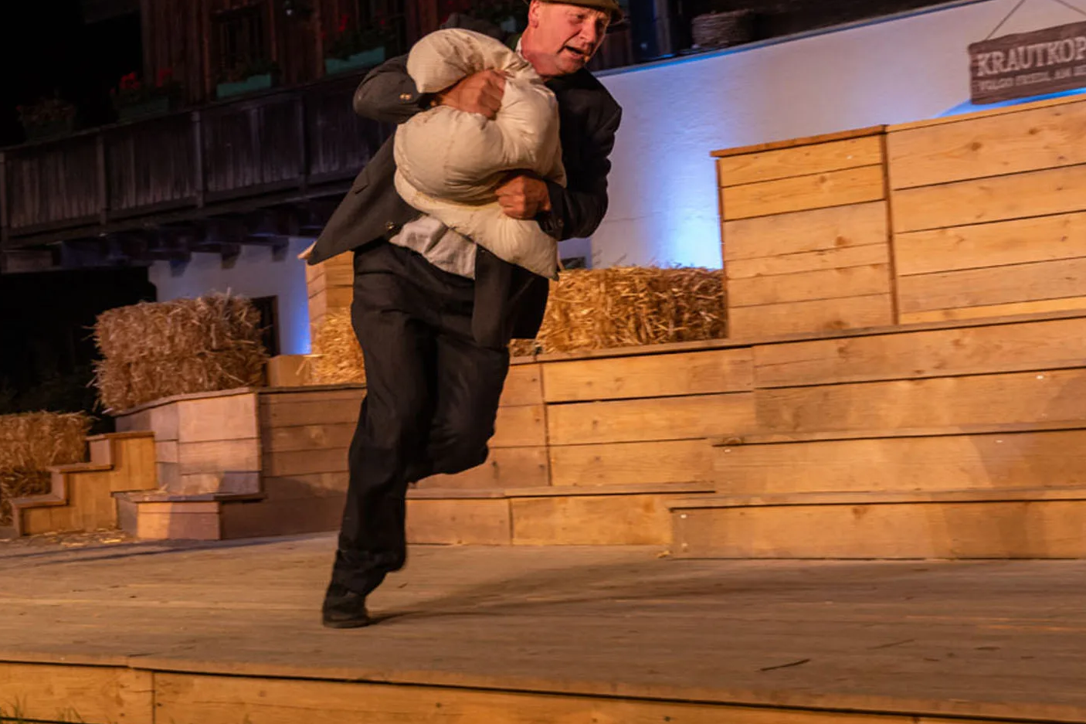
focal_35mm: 72
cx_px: 448
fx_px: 2162
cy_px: 271
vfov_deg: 19.0
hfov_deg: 28.1
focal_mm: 35
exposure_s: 1/250
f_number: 3.3
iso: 900
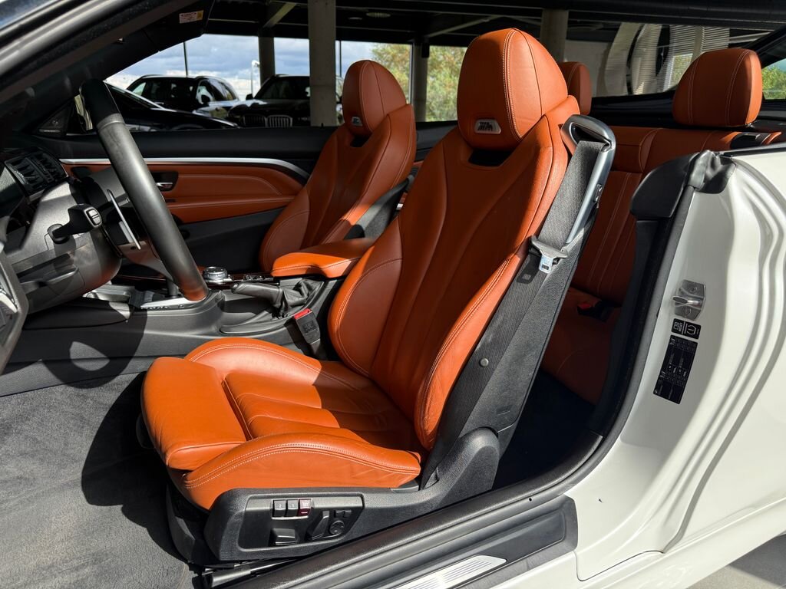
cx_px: 393
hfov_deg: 71.6
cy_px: 294
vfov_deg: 56.8
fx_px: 545
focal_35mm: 24
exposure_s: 1/1046
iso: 100
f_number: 1.78
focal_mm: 6.76
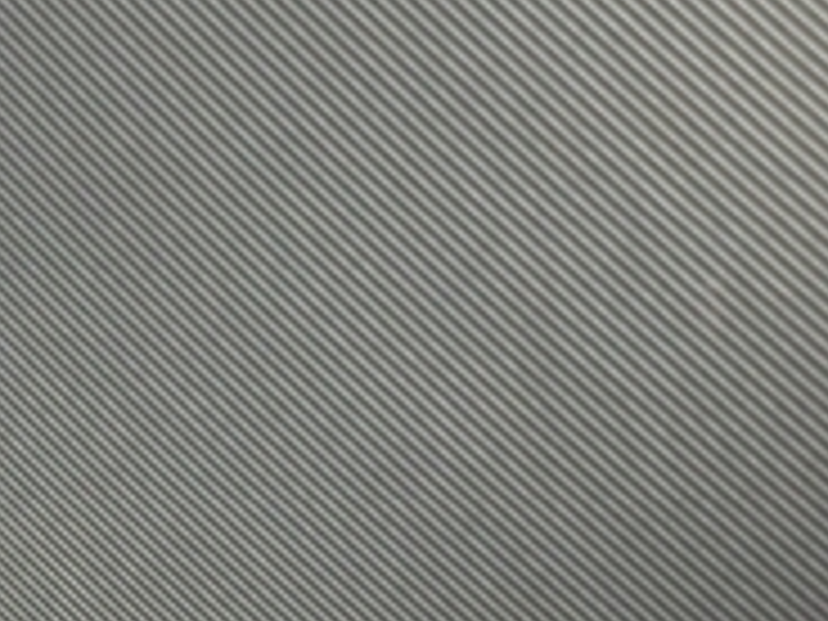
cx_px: -256
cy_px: 313
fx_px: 4186
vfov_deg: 8.5
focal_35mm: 175
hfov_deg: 11.0
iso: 200
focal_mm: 6.76
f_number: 1.78
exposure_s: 1/40
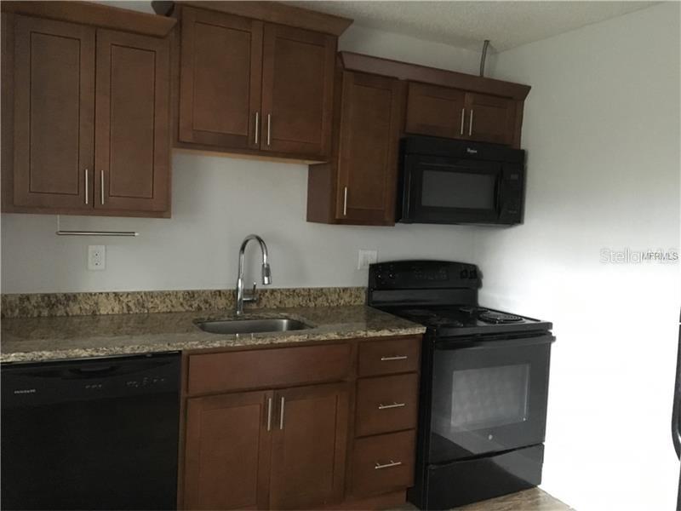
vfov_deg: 48.2
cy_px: 256
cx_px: 340
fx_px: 571
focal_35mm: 29
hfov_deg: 61.7
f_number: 2.2
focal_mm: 4.15
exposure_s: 1/15
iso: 800
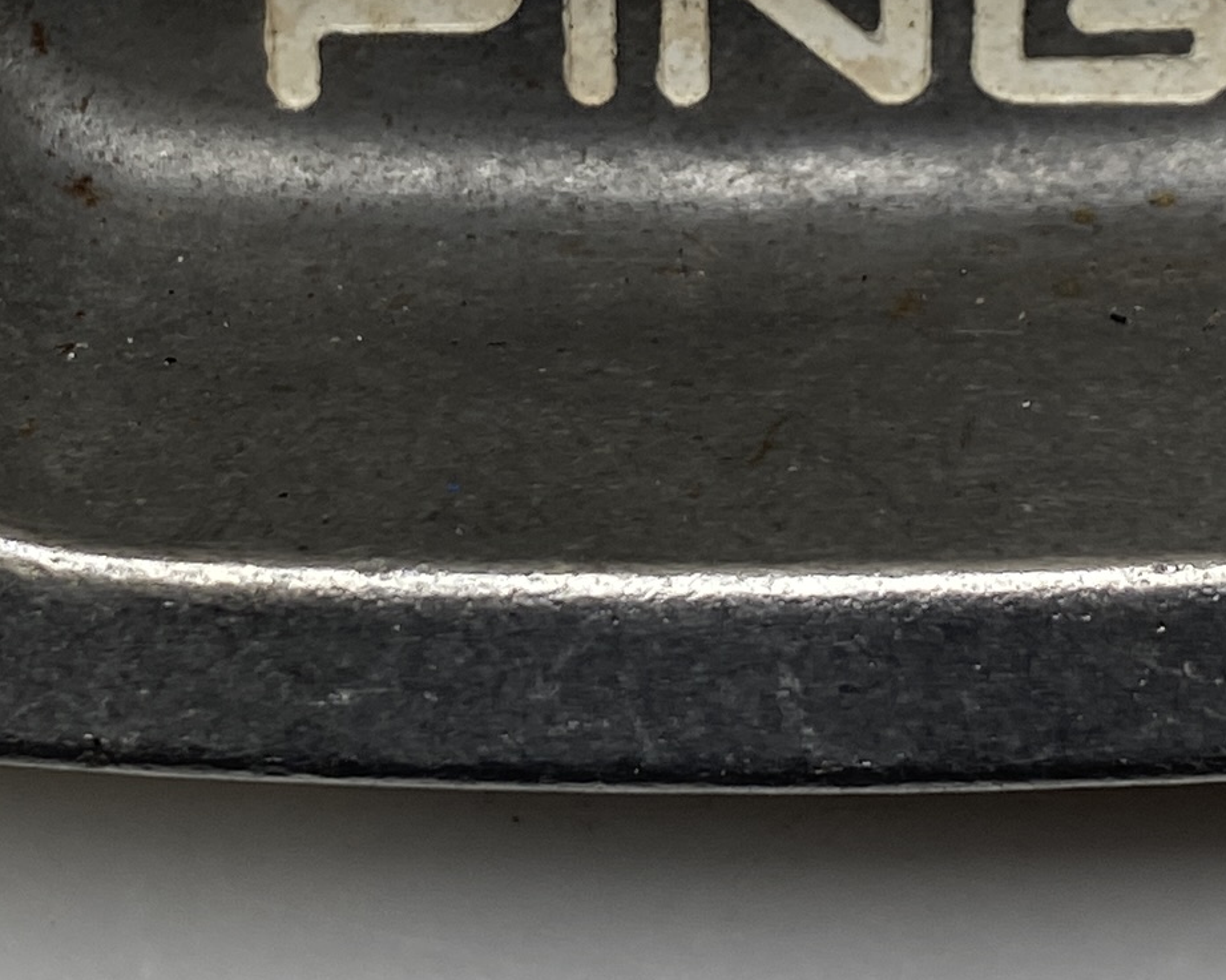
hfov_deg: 17.3
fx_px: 4026
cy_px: 102
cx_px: 636
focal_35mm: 111
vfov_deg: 13.8
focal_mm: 4.25
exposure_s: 1/208
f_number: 1.8
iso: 32
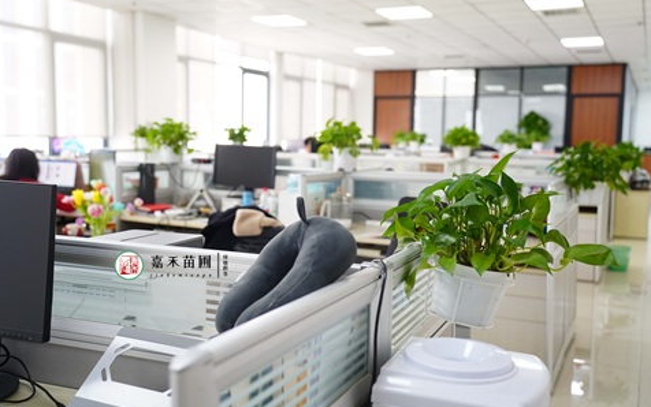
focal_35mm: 38
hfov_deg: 51.5
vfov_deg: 33.6
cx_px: 326
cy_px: 198
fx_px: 675
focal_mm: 37
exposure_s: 1/60
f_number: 2.8
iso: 640
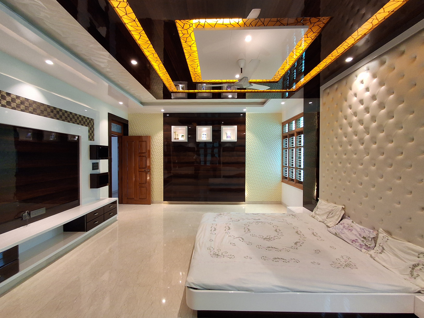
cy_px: 159
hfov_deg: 94.5
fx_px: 196
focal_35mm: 16
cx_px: 212
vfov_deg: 78.1
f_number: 2.2
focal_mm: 1.64
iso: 200
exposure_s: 1/50
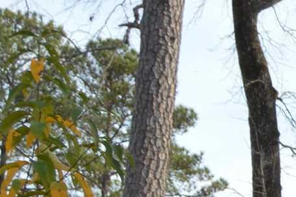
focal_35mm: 242
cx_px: 913
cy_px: 527
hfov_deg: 7.4
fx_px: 1988
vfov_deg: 5.4
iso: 100
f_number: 6.3
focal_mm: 24
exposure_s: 1/160
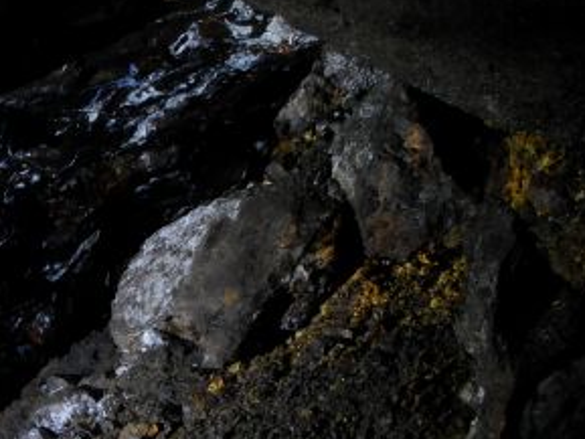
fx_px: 1826
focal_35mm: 108
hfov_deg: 17.2
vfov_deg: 13.6
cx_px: -164
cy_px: 403
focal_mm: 6.6
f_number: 6.2
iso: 80
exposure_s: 6
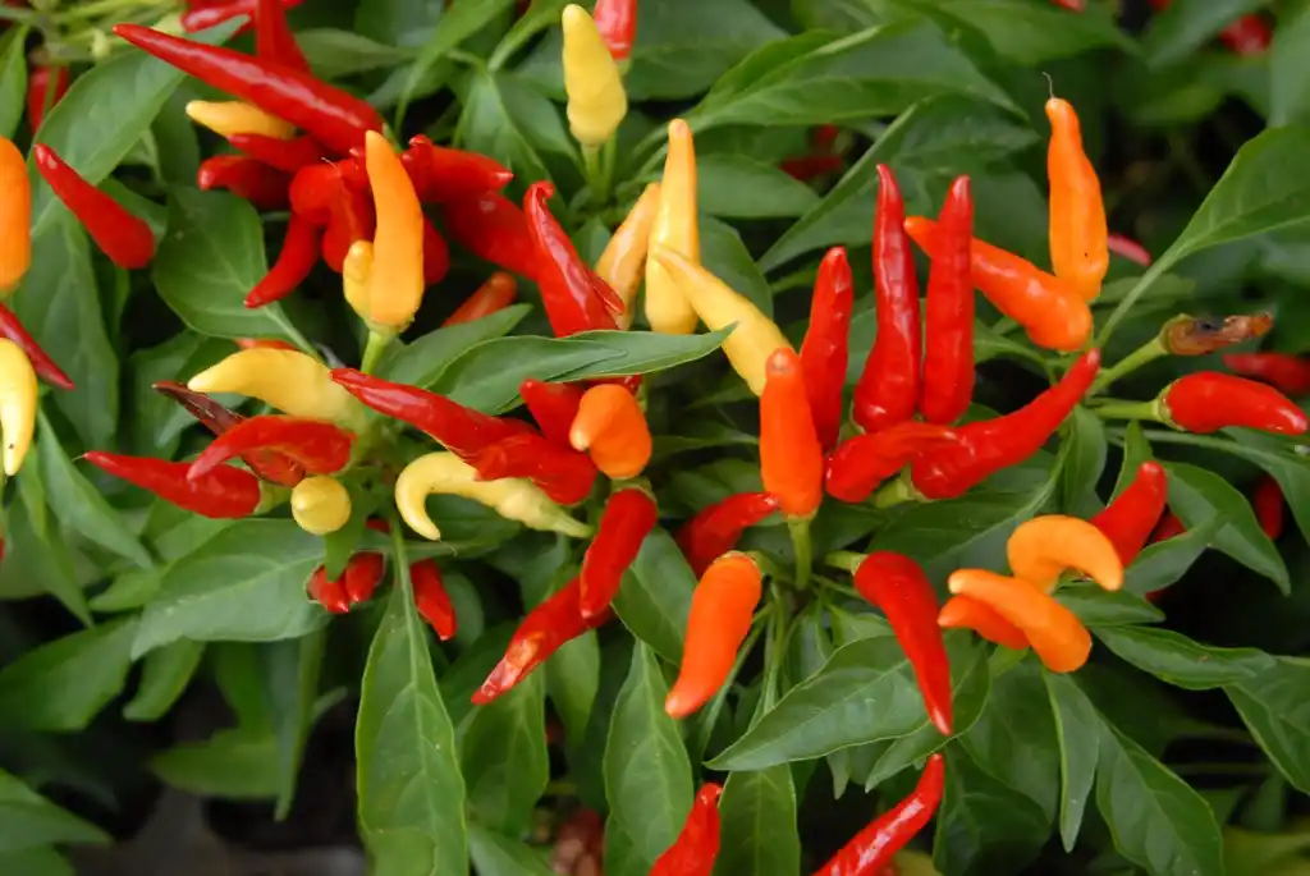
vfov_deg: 16.6
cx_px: 655
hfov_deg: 24.6
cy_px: 438
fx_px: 3005
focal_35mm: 82
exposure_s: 1/80
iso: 400
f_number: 4.5
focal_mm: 55
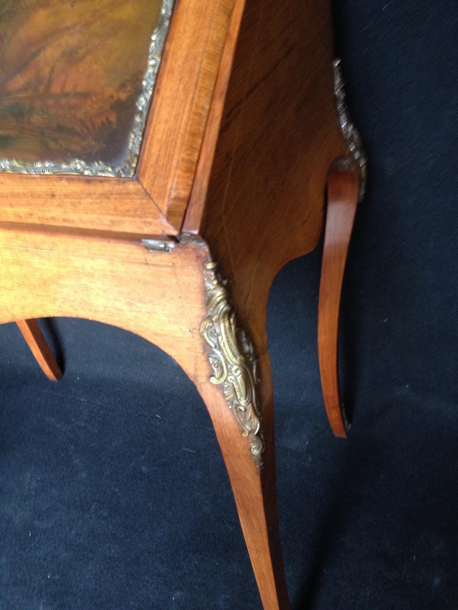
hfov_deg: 40.7
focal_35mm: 35
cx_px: 229
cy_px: 305
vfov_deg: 52.6
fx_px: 617
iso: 320
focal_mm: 4.28
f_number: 2.4
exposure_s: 1/20
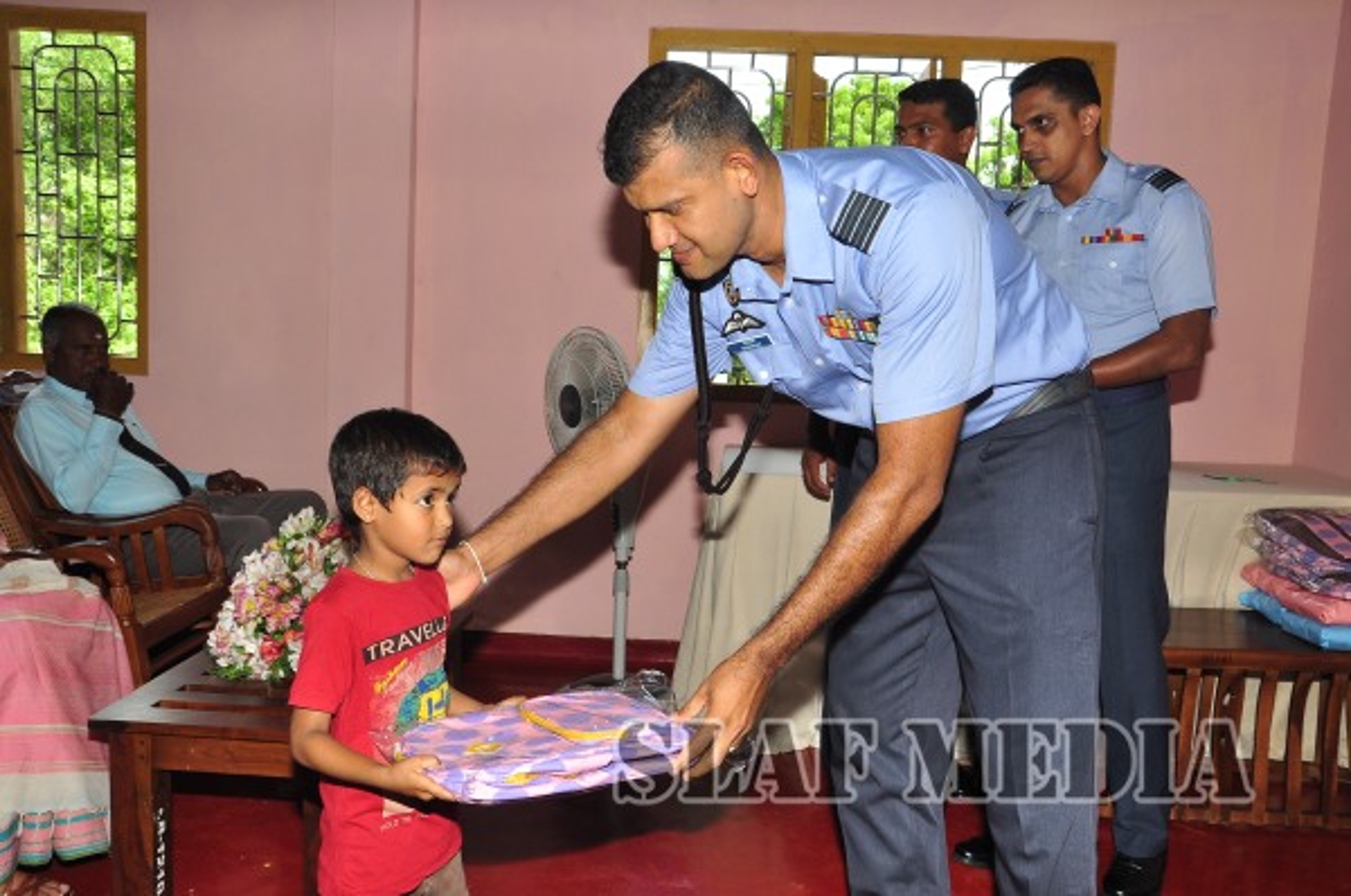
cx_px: 676
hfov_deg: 57.3
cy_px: 448
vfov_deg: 39.8
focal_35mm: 33
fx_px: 1236
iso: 320
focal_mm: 22
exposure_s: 1/160
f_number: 6.3
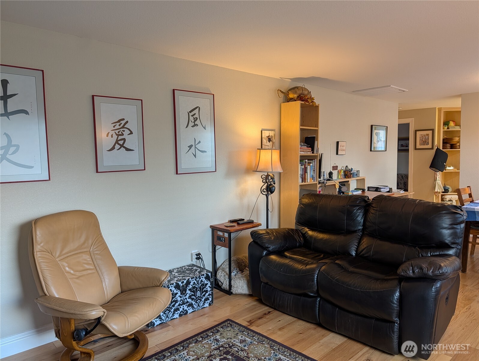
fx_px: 333
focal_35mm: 24
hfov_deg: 71.5
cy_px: 180
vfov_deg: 56.9
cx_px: 240
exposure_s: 1/60
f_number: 1.68
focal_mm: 6.9
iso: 23
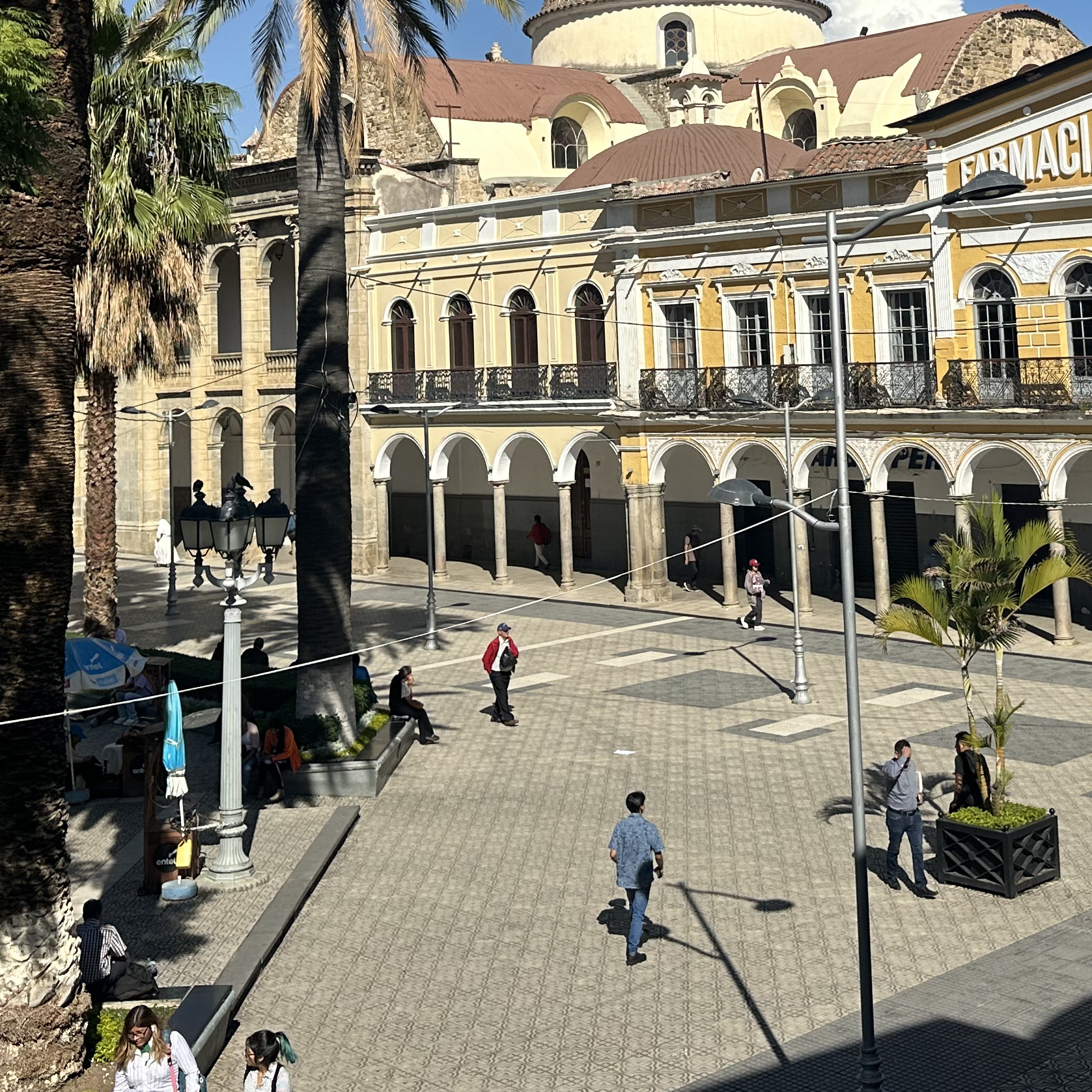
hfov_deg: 33.1
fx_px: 1820
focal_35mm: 51
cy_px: 193
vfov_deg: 32.3
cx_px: 723
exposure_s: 1/5848
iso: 80
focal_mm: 6.86
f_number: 1.78
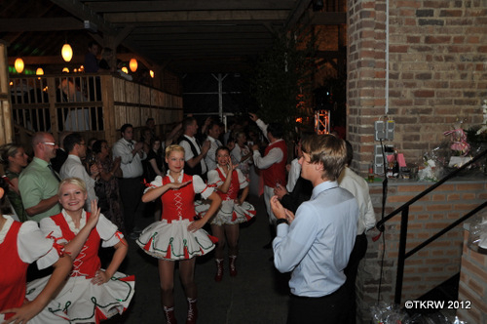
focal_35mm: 26
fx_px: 345
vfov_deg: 50.3
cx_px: 244
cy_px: 162
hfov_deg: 70.5
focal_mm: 17
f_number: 5
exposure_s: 1/30
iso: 450
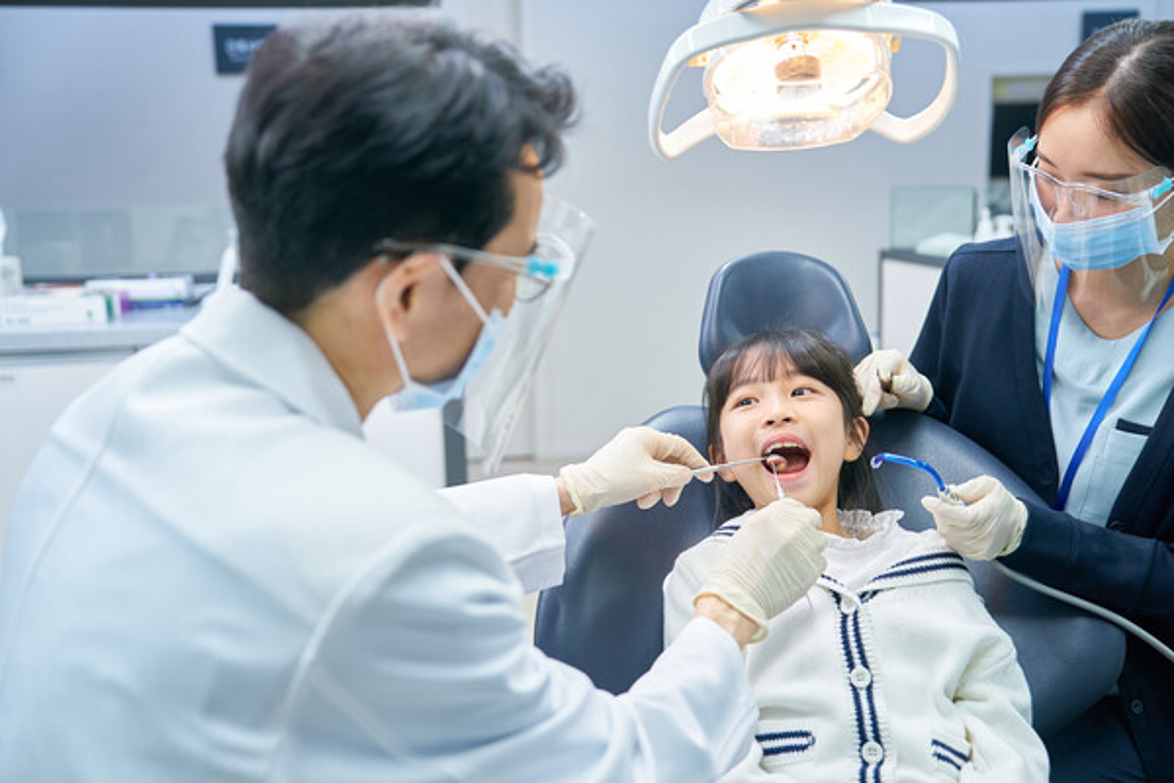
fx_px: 1239
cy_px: 392
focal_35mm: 38
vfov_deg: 35.1
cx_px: 587
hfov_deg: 50.7
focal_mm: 38
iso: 400
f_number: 2.8
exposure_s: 1/80
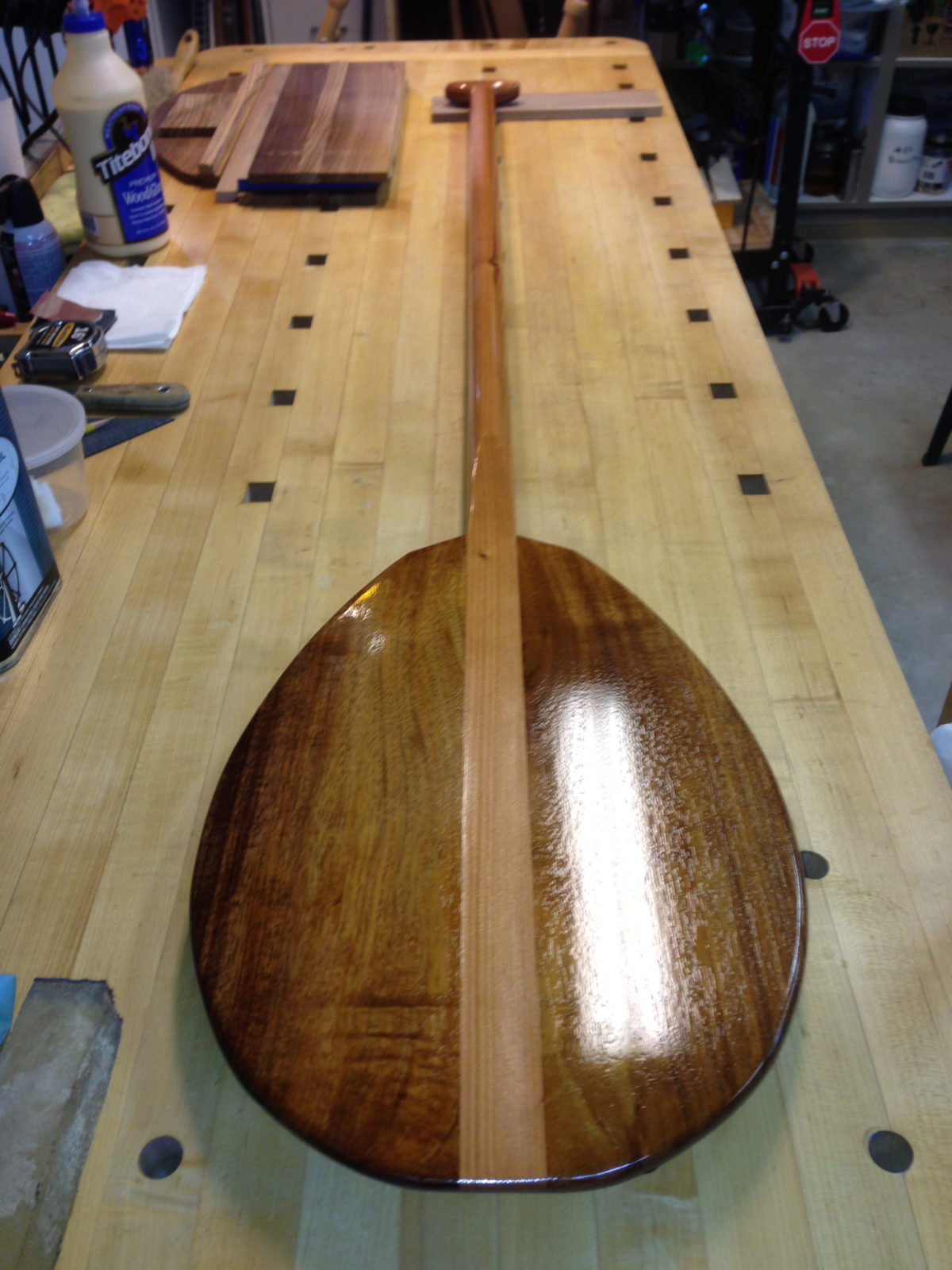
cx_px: 476
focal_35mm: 33
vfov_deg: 55.4
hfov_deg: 42.9
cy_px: 635
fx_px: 1210
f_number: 2.4
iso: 64
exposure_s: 1/20
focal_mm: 4.13
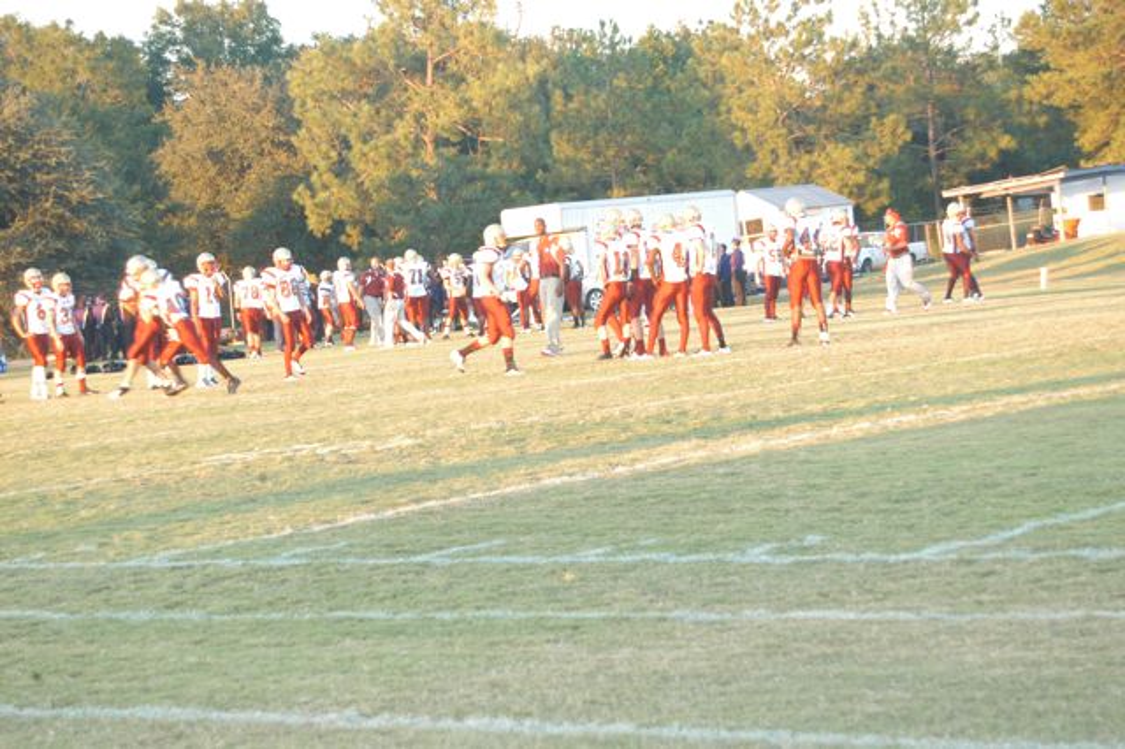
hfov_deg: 19.5
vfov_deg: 13.0
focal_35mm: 105
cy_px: 374
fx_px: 3279
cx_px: 562
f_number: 7.1
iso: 1000
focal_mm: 70
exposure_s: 1/80
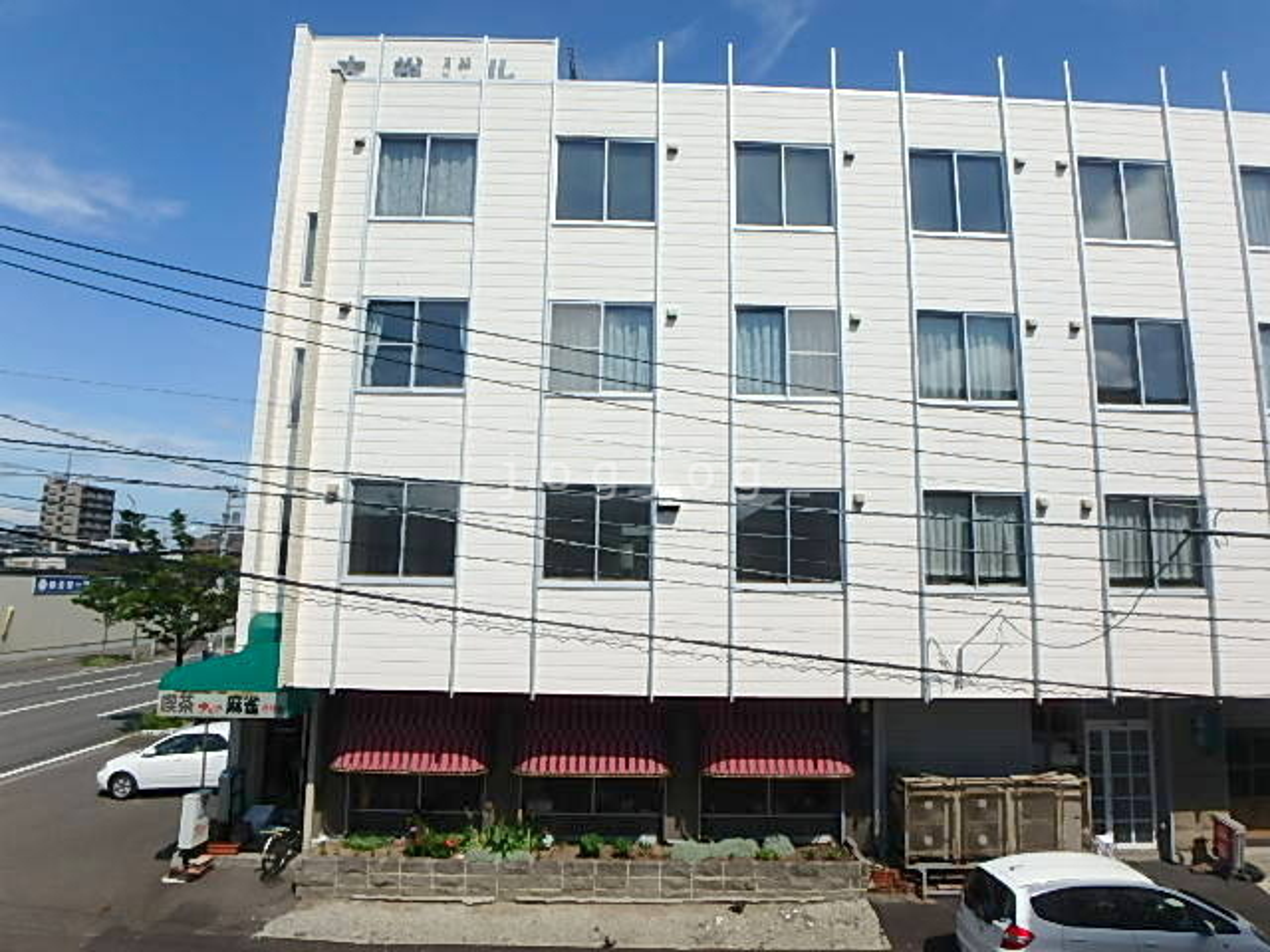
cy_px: 476
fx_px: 770
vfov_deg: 63.4
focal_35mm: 21
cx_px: 635
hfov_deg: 79.0
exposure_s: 1/640
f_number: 6
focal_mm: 3.7
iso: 125
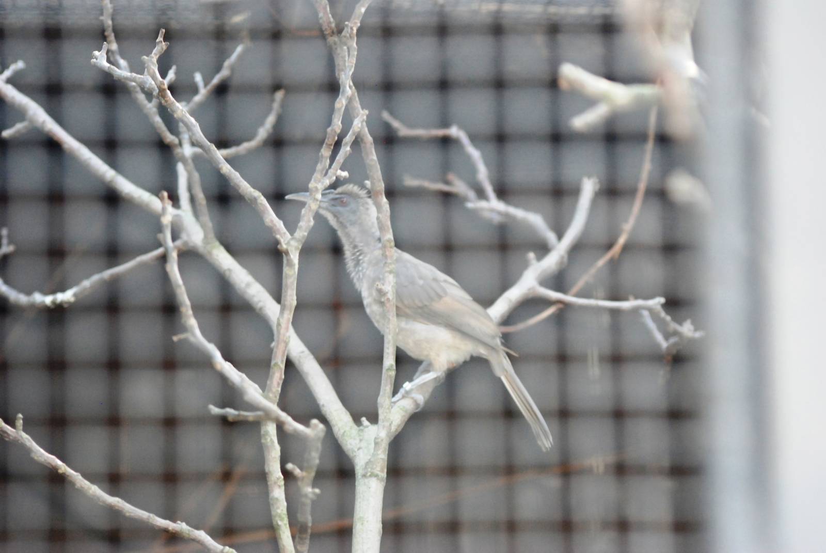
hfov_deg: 11.4
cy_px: 276
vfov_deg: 7.7
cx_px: 413
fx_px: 4135
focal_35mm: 180
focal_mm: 120
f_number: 5
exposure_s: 1/60
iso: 1000
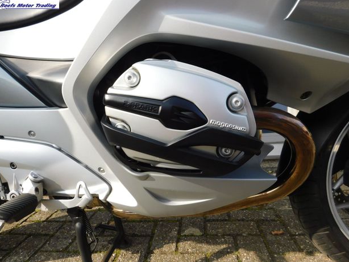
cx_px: 168
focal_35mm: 25
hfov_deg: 69.3
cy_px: 133
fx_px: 252
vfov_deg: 54.9
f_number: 3
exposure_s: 1/500
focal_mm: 4.1
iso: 125
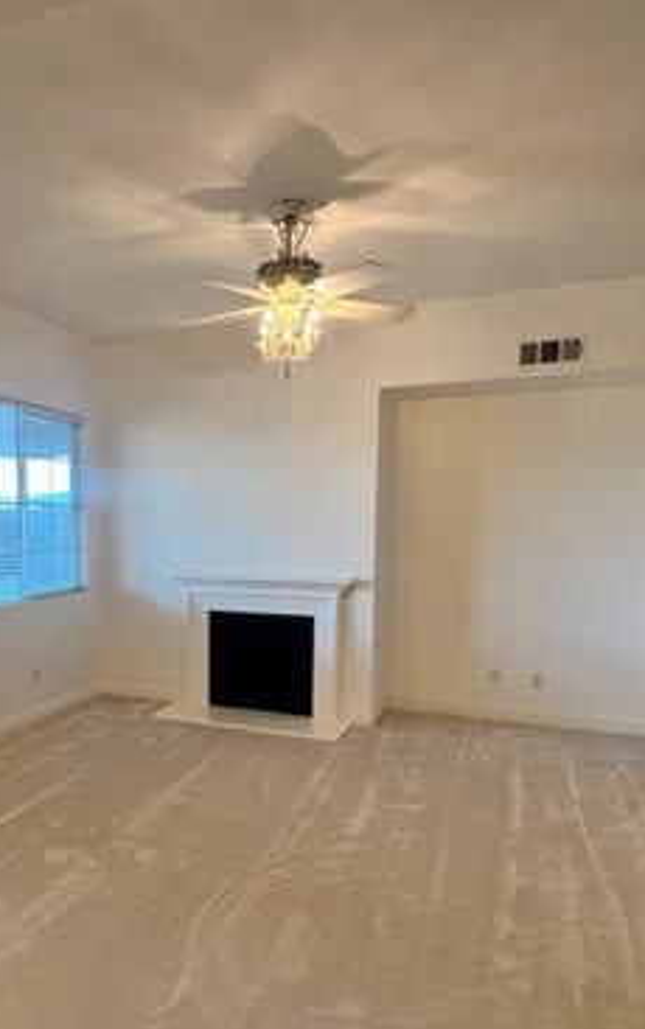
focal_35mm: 24
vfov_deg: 74.2
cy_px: 603
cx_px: 157
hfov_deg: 49.0
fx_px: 674
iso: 160
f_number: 1.8
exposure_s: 1/120
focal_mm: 1.57
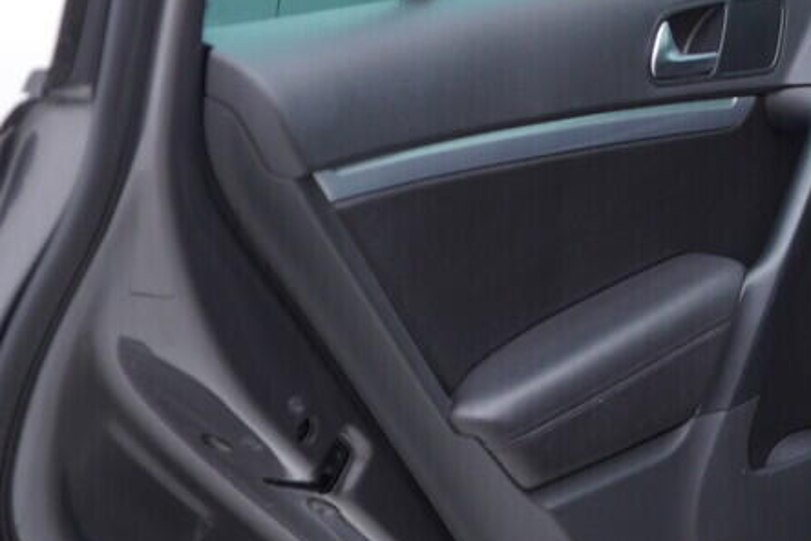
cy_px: 19
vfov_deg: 16.2
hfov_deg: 22.9
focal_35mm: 83
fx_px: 1870
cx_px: 921
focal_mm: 24
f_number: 2.8
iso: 125
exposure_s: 1/40
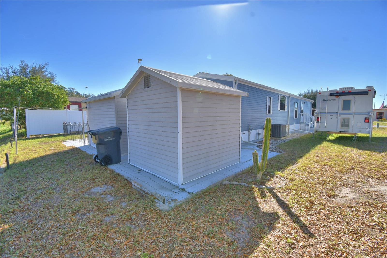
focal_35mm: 15
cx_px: 194
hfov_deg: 100.4
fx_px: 161
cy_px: 129
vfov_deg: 77.3
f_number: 9
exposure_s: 1/250
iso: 100
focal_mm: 10
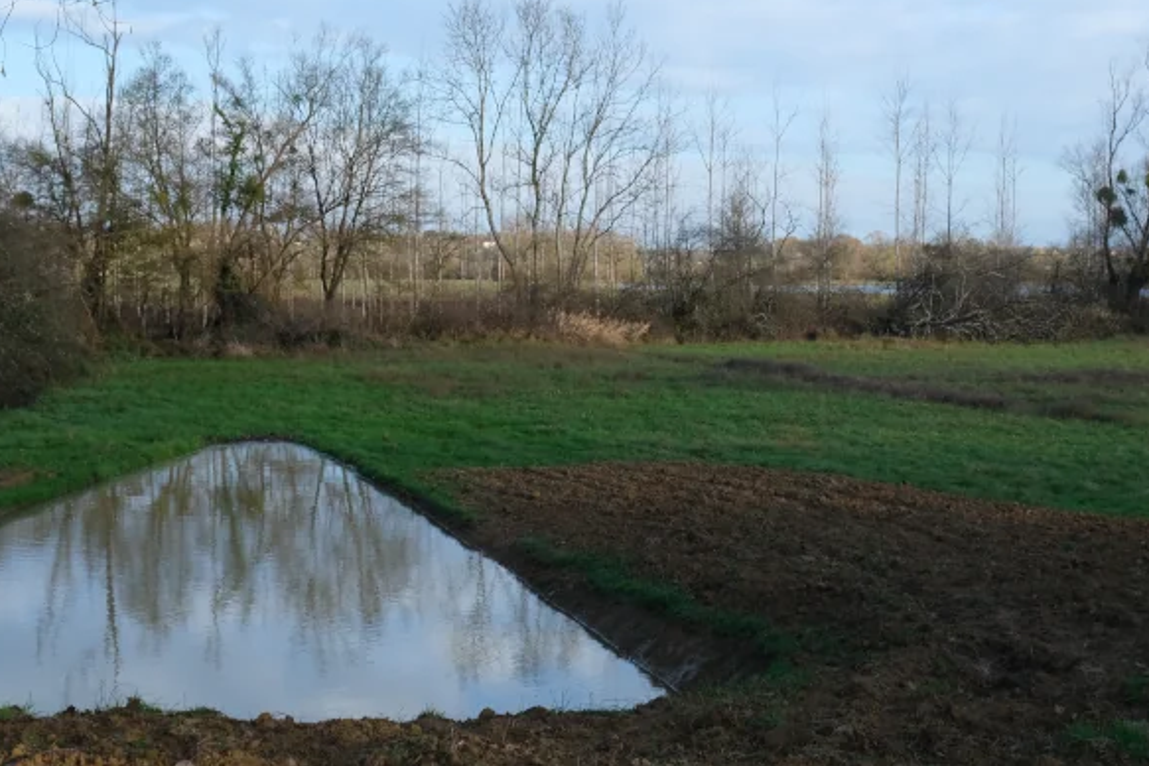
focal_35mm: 60
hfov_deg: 33.4
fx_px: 1915
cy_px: 320
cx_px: 642
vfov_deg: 22.6
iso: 320
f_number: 6.4
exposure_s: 1/320
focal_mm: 23.3
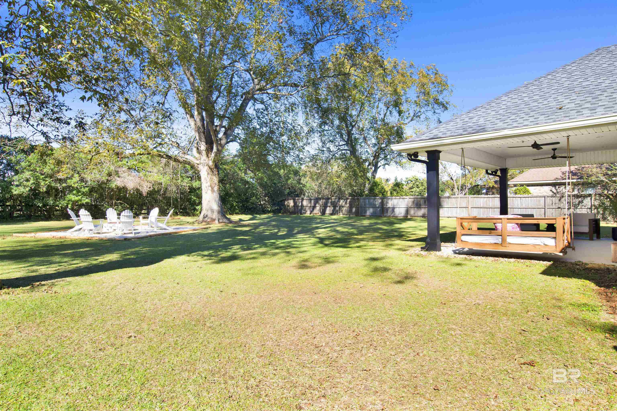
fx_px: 343
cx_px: 308
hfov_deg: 84.0
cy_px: 206
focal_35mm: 20
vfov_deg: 61.9
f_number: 11
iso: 200
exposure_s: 1/125
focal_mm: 20
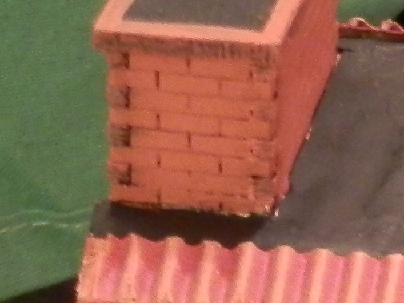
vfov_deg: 3.9
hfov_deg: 5.3
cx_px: 821
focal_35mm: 370
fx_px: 4318
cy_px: 902
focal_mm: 10.99
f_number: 3.7
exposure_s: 1/8
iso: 250
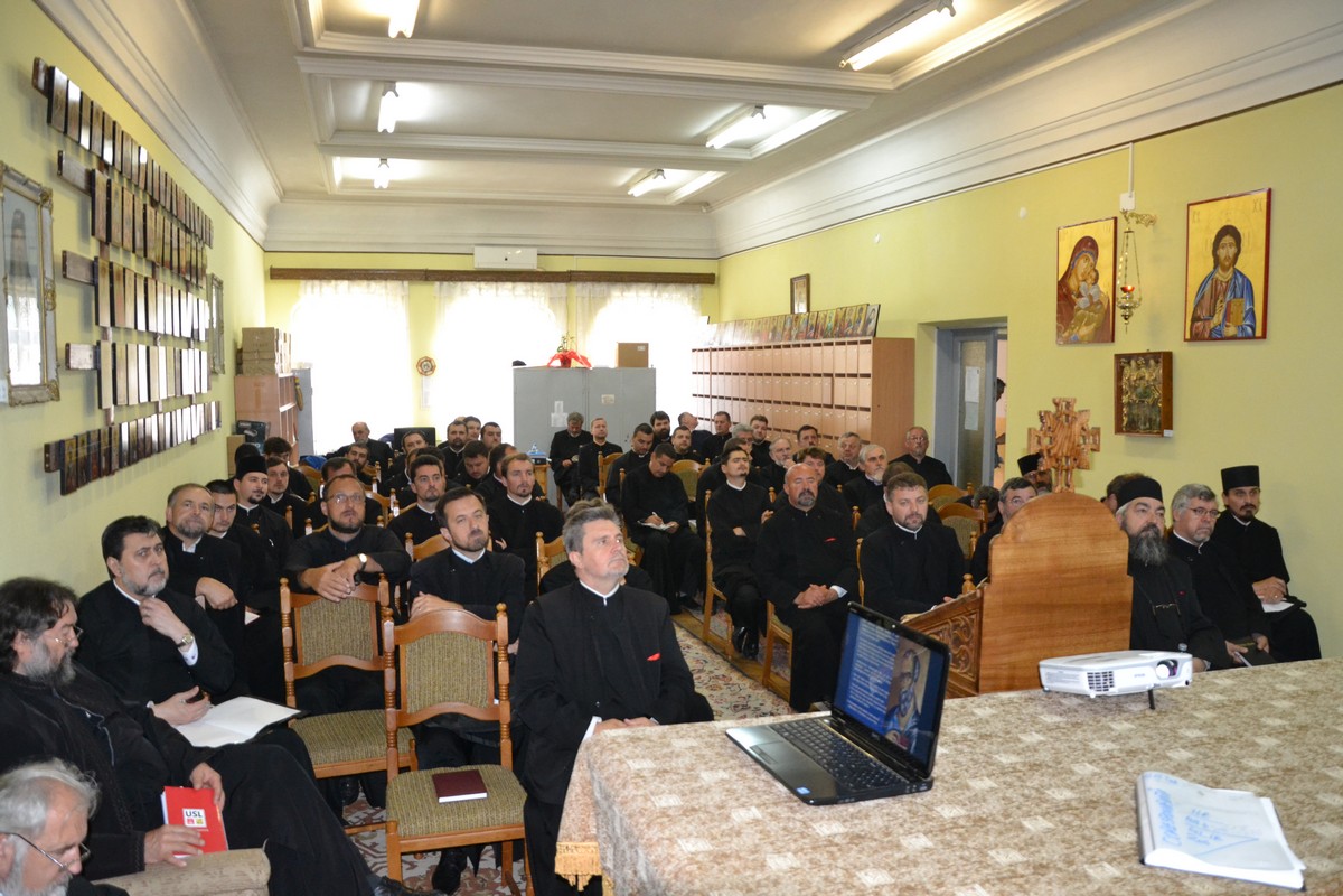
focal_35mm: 27
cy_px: 448
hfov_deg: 67.4
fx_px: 1007
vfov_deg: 47.9
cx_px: 672
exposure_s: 1/60
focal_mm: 18
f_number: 3.5
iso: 2000
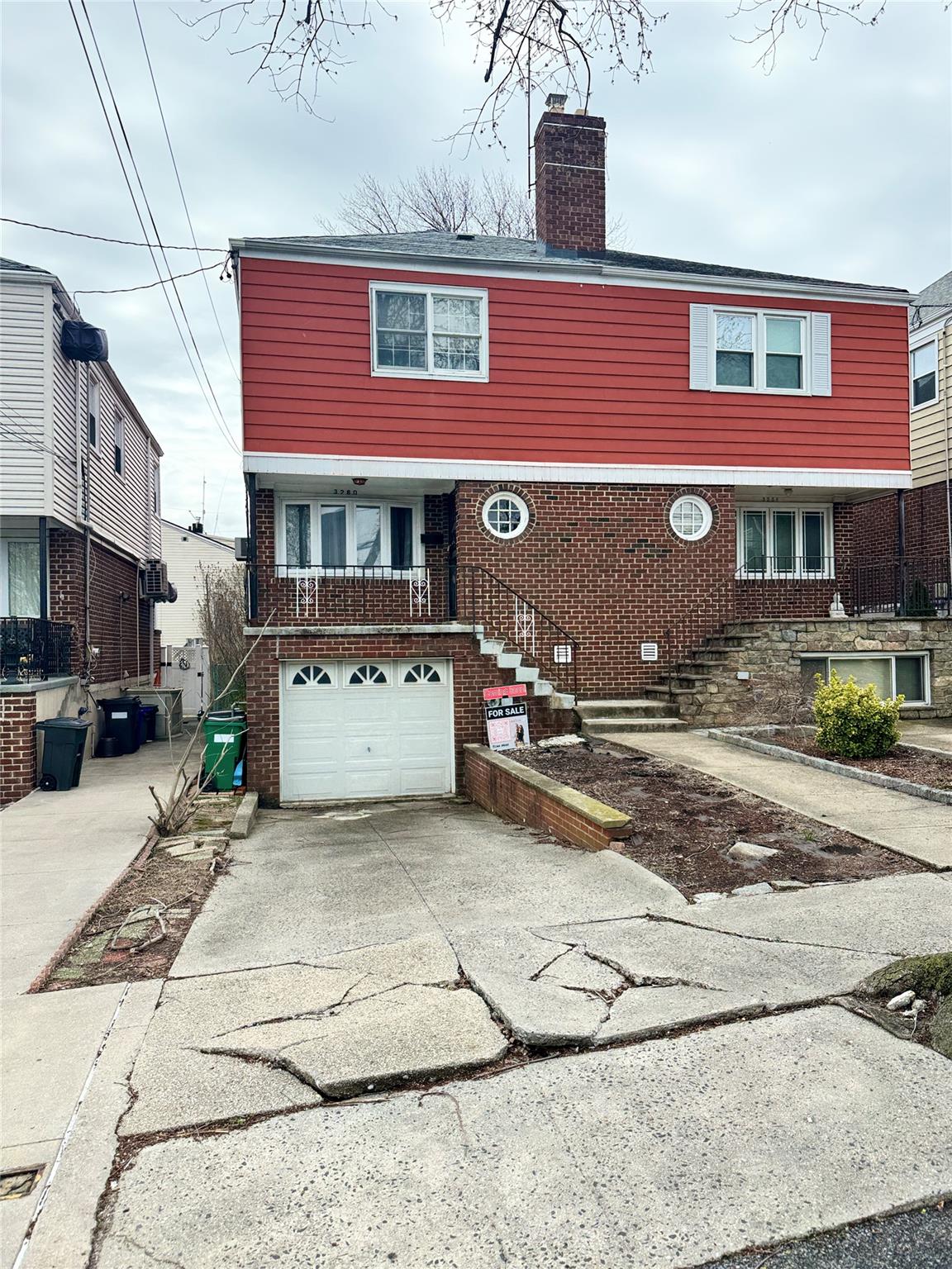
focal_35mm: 24
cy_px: 634
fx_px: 880
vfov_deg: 71.6
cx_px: 476
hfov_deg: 56.8
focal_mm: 6.76
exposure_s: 1/3247
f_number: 1.78
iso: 80
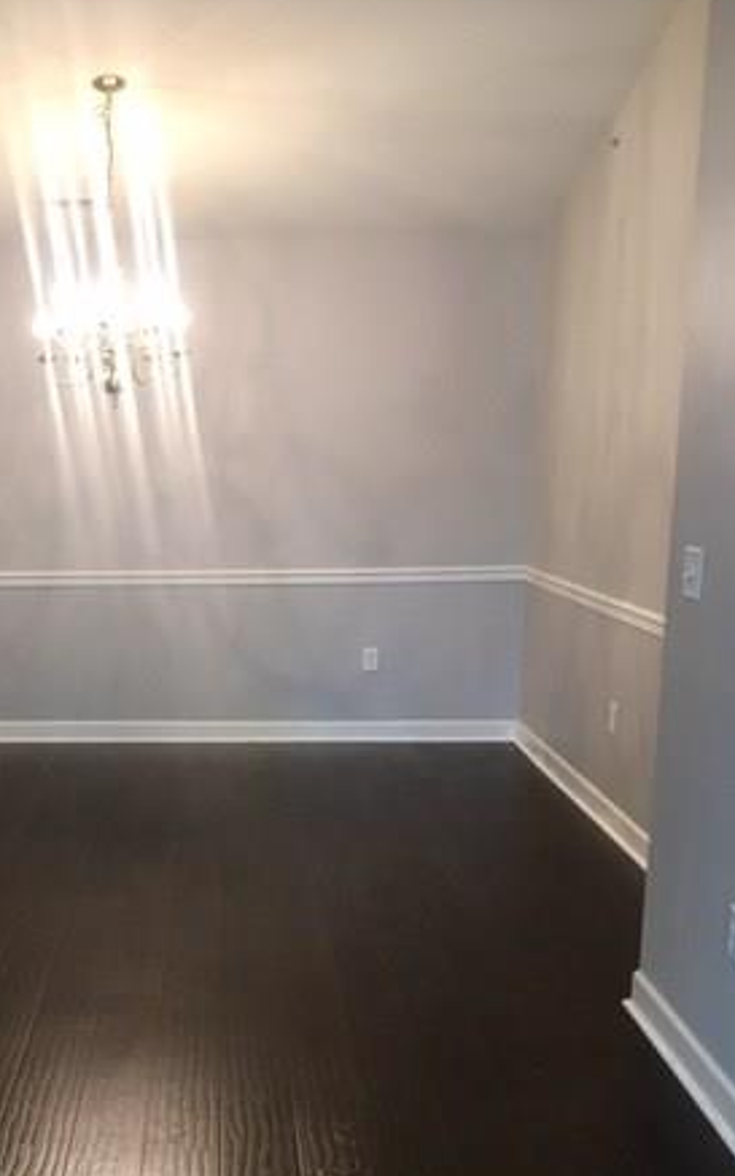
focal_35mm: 45
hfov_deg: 27.8
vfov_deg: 43.5
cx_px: 118
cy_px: 821
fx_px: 1443
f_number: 2.2
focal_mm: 4.15
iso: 100
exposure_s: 1/30
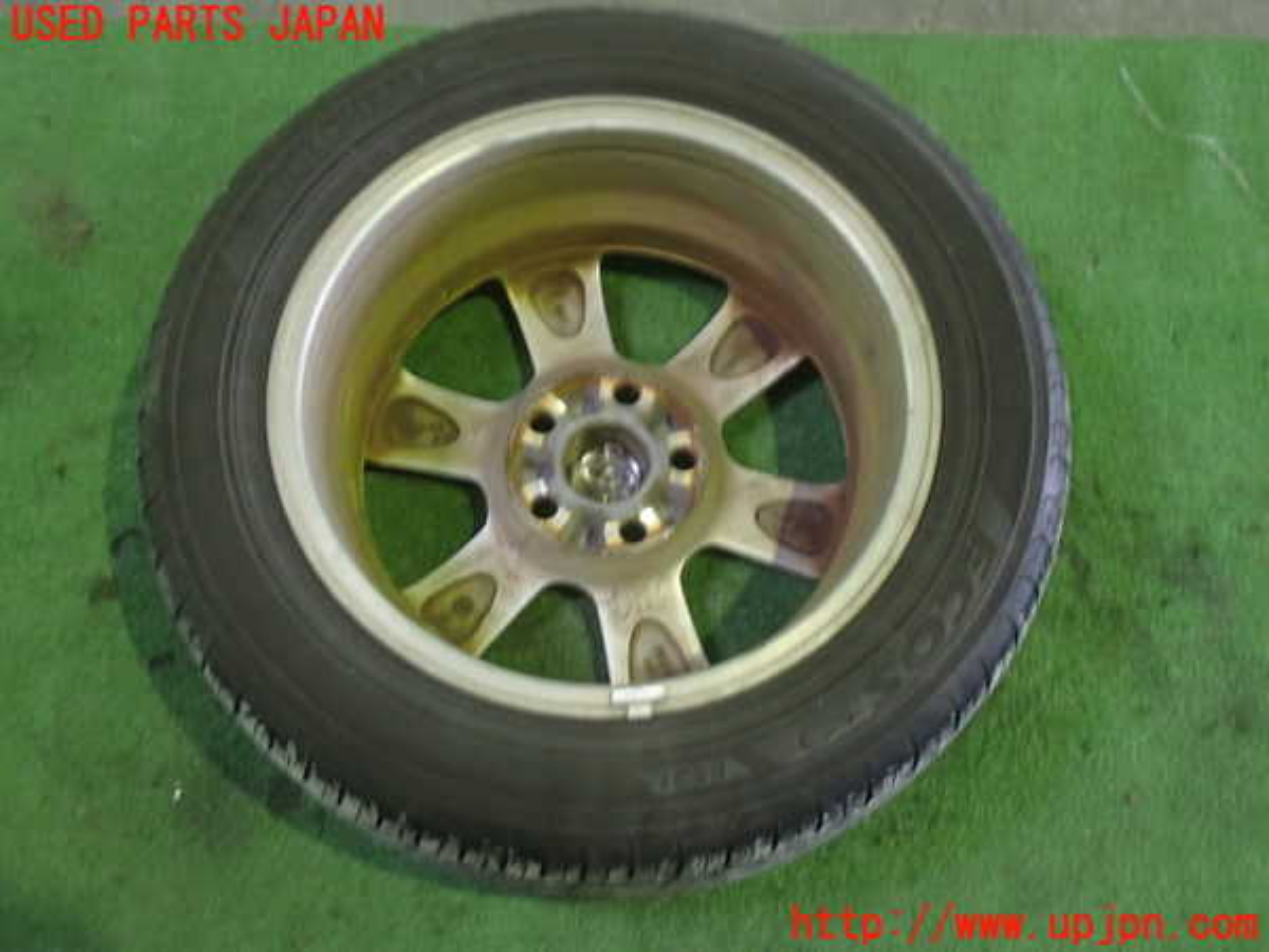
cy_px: 476
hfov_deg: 42.9
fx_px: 1613
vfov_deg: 32.9
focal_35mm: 44
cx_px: 634
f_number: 2.9
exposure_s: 1/15
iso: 800
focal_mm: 7.84
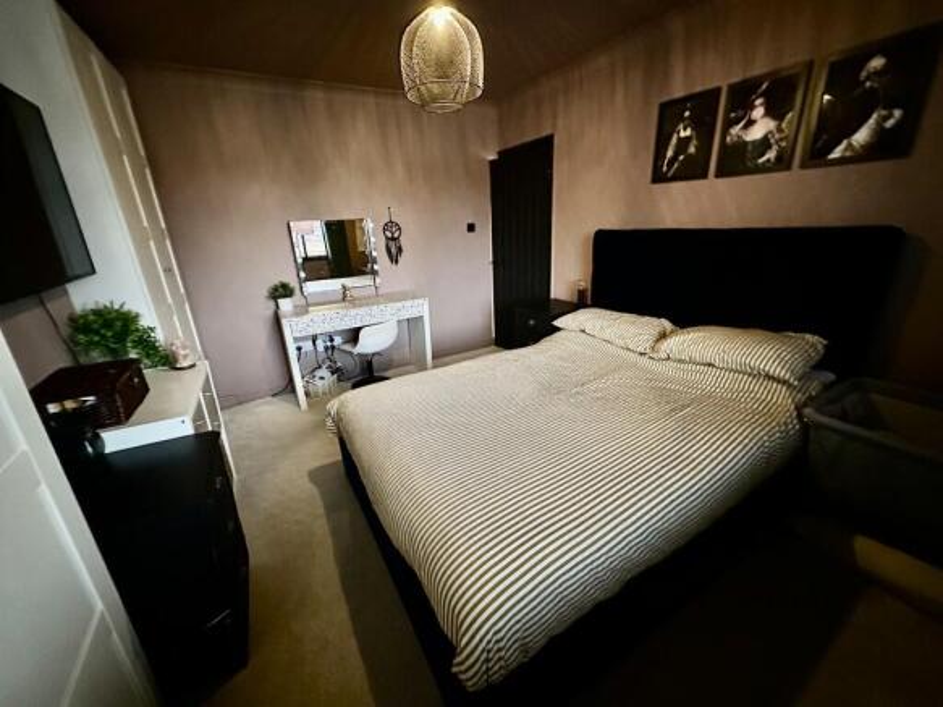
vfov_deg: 85.7
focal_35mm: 14
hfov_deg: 102.1
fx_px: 381
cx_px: 472
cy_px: 354
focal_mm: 2.22
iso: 1600
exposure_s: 1/34
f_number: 2.2
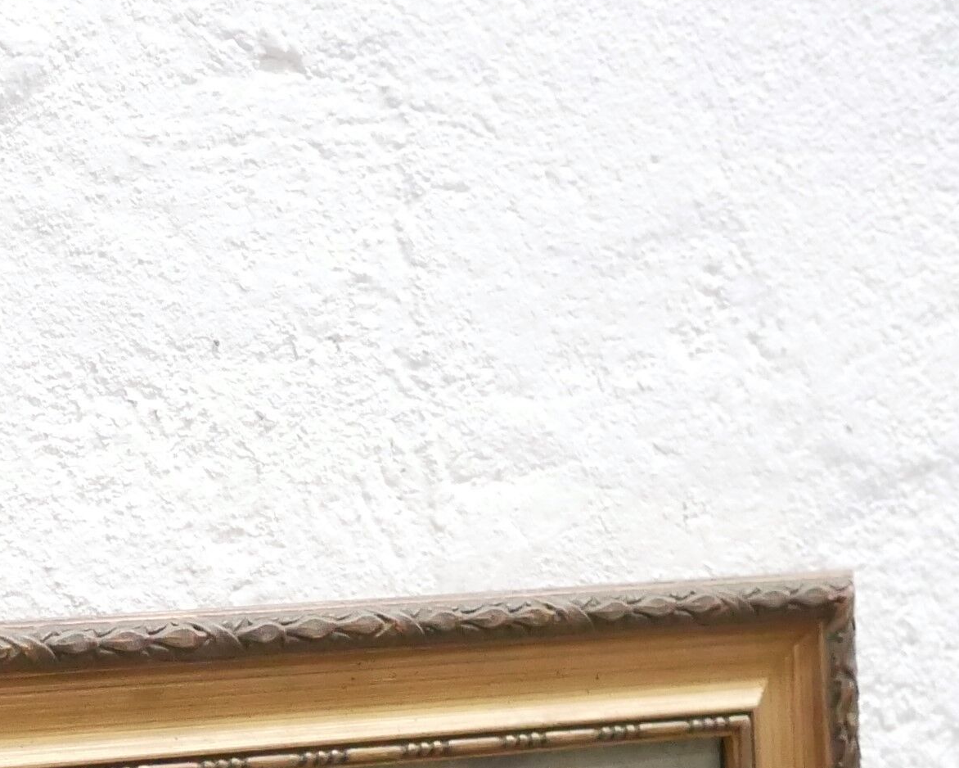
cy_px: 1334
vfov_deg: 9.6
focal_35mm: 153
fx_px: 4343
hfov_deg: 12.3
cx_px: -180
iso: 2500
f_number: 1.7
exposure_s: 1/60
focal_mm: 20
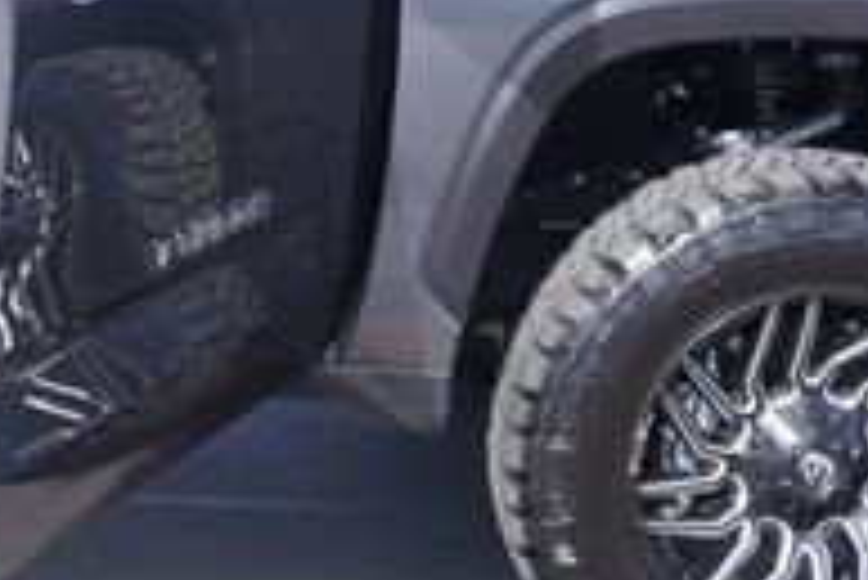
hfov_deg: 19.0
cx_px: 0
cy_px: 81
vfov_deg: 13.0
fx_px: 2525
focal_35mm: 105
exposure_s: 1/160
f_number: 6.3
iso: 100
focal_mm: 21
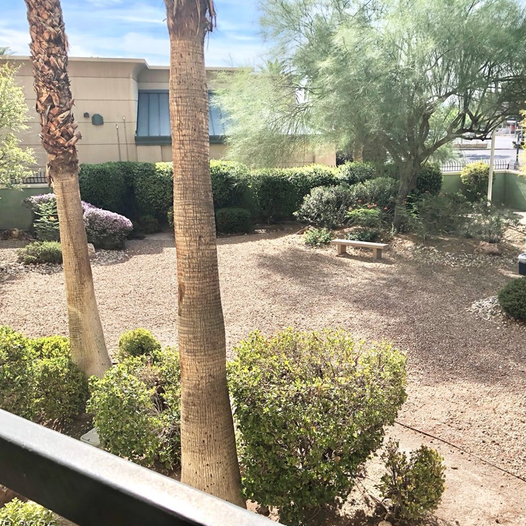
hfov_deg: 47.8
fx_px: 585
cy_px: 267
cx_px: 341
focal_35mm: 34
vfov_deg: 48.4
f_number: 1.8
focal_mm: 3.99
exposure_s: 1/873
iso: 20
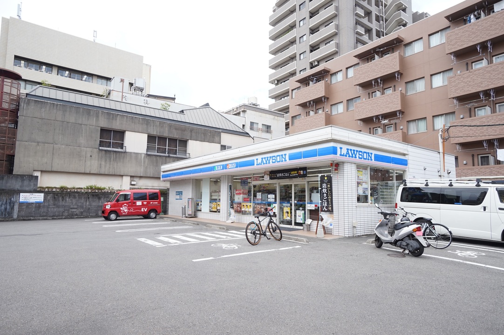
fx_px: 294
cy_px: 168
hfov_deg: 81.2
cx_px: 252
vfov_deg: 59.4
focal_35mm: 21
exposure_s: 1/100
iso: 200
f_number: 9
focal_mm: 14
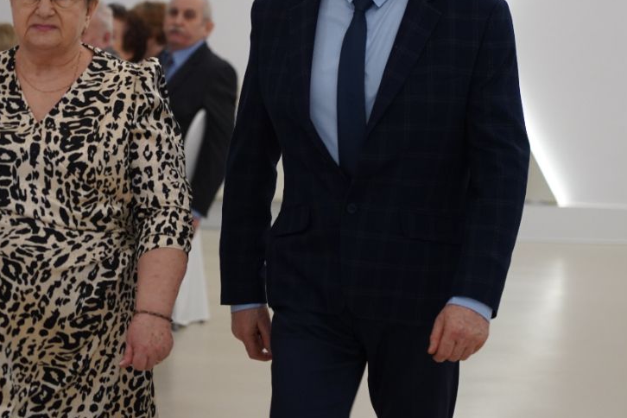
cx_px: 239
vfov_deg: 7.3
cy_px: 93
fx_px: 3274
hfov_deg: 10.9
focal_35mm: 188
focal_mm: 105
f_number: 4
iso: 1250
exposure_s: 1/125
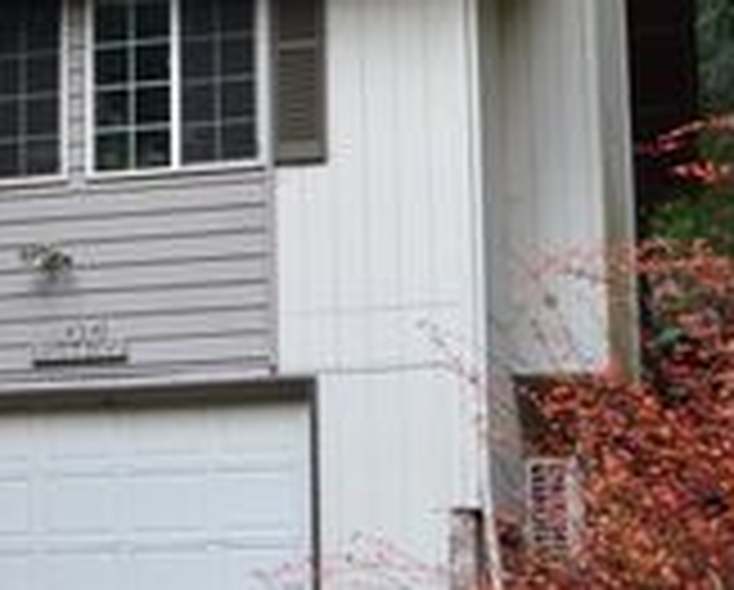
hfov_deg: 14.5
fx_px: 2807
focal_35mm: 129
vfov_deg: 12.0
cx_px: -108
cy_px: 155
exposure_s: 1/90
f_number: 4.8
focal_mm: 30
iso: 400
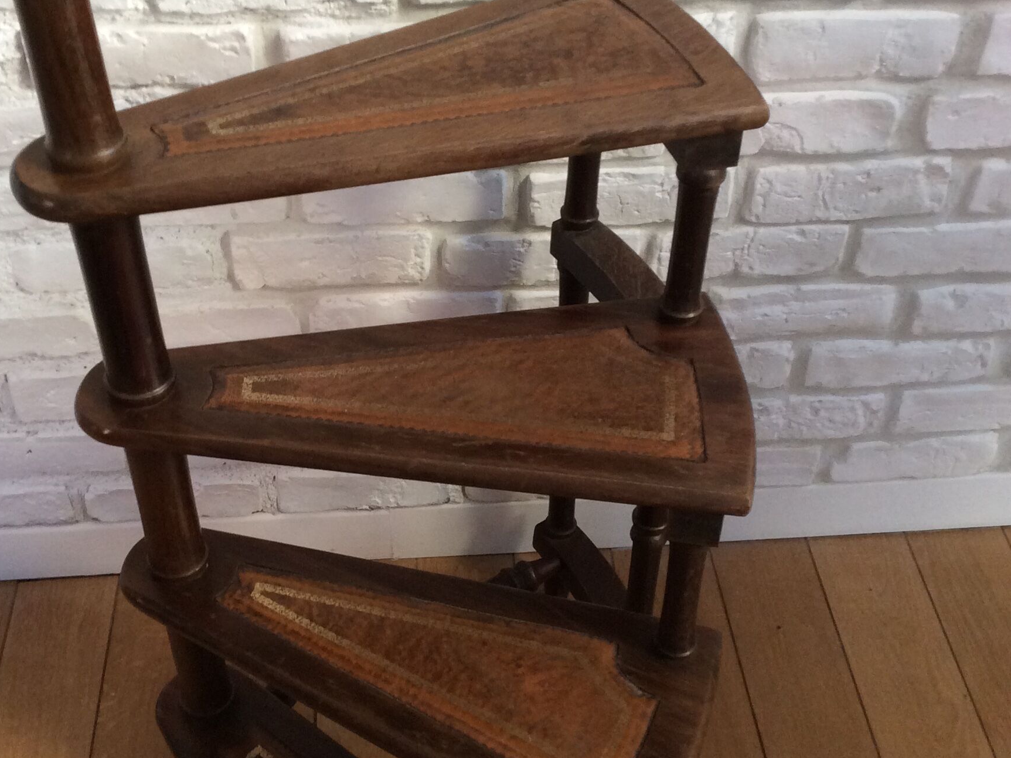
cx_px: 449
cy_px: 401
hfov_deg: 39.6
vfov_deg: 30.3
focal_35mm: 48
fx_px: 1402
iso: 80
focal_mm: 3.3
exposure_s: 1/25
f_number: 2.4
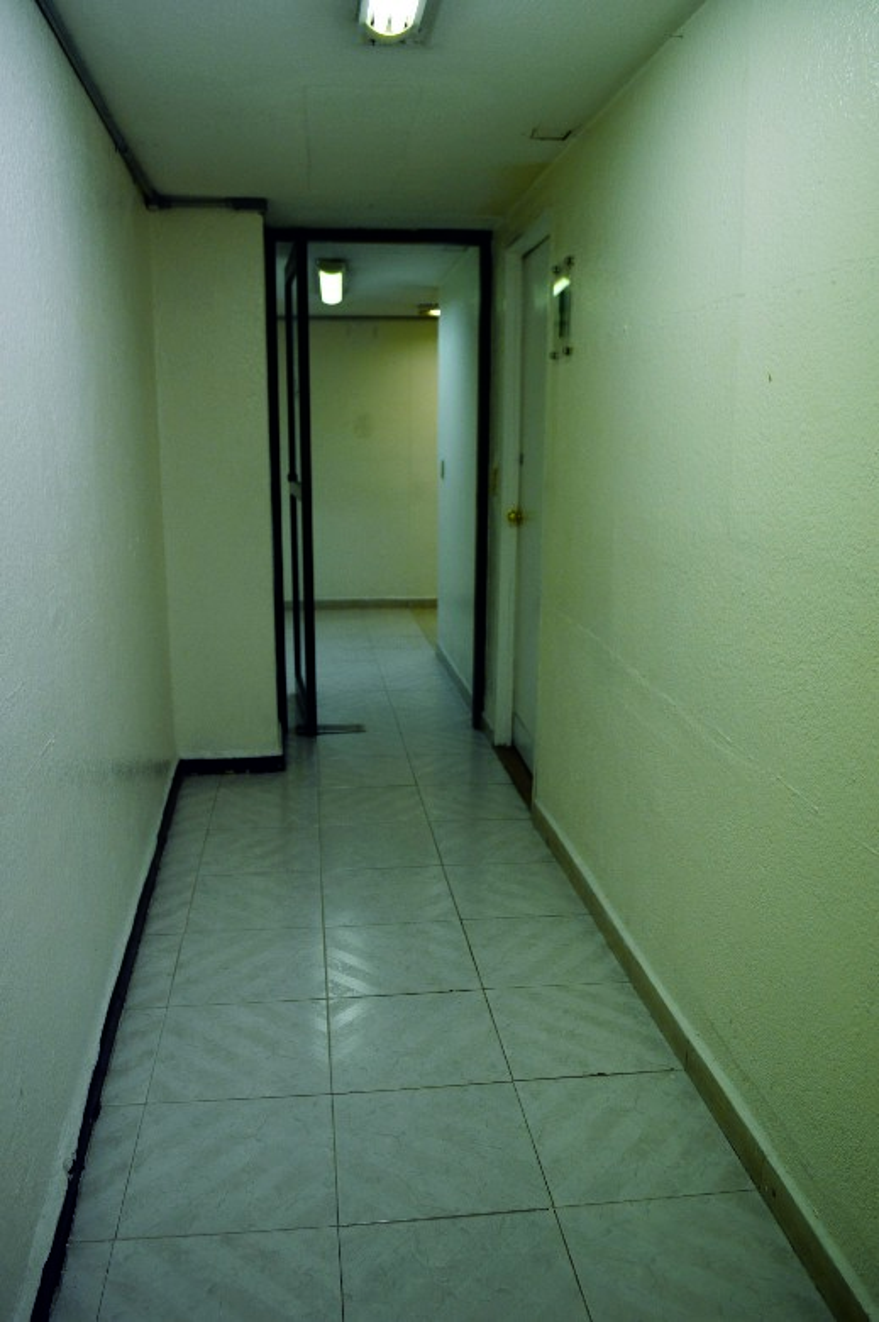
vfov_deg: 67.4
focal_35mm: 27
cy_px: 661
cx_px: 440
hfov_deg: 47.9
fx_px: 990
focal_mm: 18
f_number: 4.5
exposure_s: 1/80
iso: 400
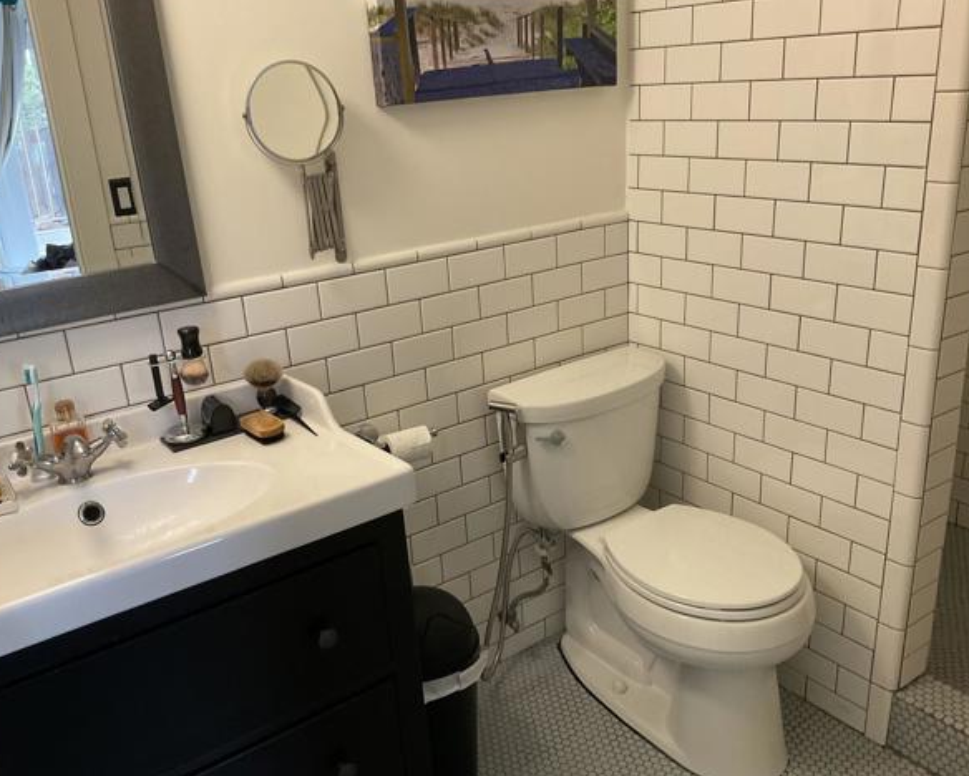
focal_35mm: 31
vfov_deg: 47.2
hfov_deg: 57.1
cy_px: 383
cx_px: 480
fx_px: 890
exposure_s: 1/60
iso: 160
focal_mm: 3
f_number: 1.8
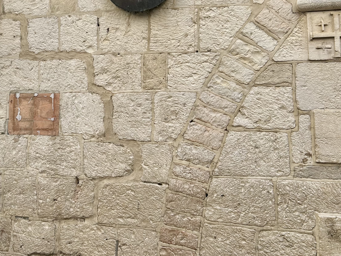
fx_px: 463
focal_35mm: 47
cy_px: 80
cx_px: 60
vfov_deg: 30.6
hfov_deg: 38.6
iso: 50
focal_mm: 5.7
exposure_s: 1/1171
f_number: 1.5
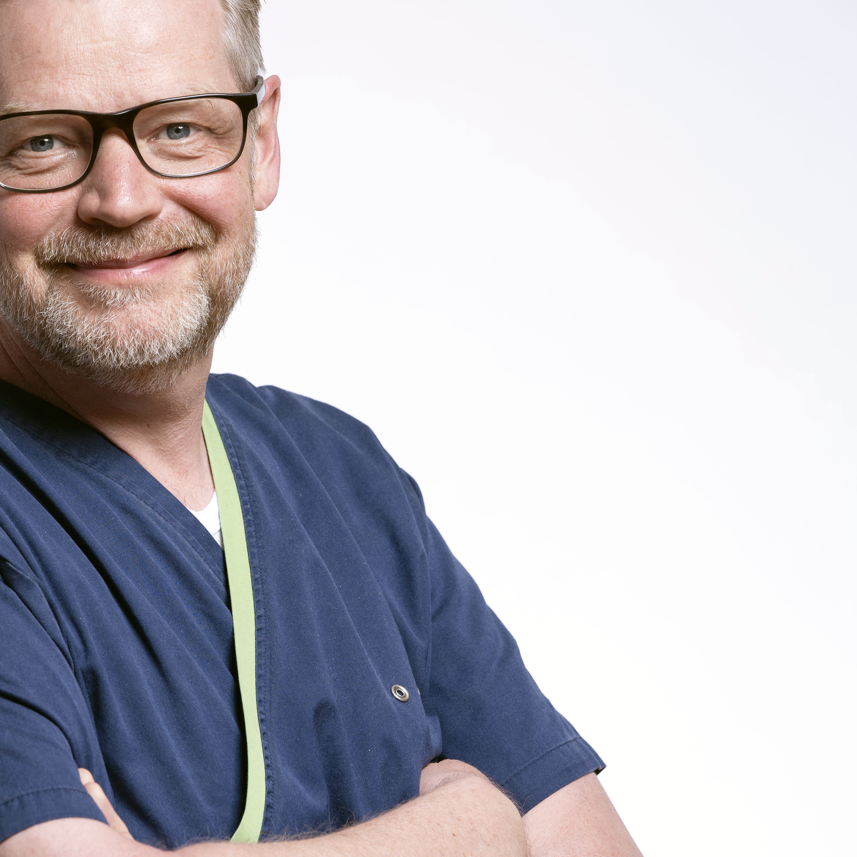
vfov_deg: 7.2
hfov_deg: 7.2
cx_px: 142
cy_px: 366
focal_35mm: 243
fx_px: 6806
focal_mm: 156
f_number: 6.3
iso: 200
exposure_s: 1/125
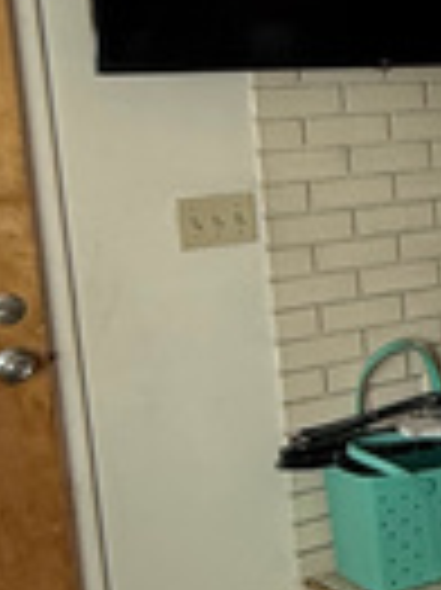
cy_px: 252
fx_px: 1395
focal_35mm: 82
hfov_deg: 13.5
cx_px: 1030
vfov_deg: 23.8
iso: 125
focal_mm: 2.22
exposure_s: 1/99
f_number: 2.2
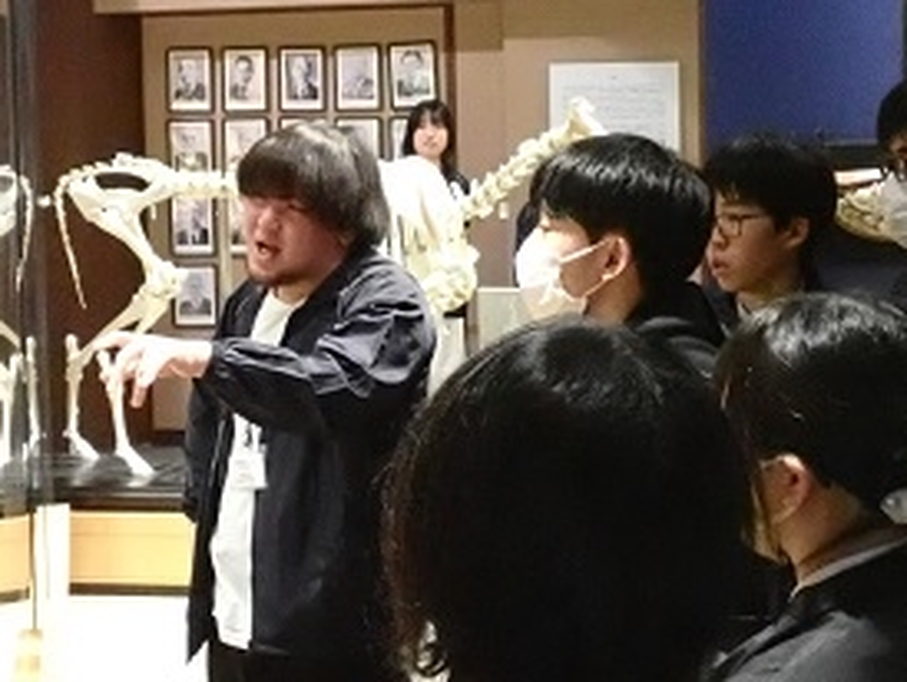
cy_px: 250
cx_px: 354
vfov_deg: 20.4
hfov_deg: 26.9
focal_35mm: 72
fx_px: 1888
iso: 6400
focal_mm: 8.4
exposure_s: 1/160
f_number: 3.1
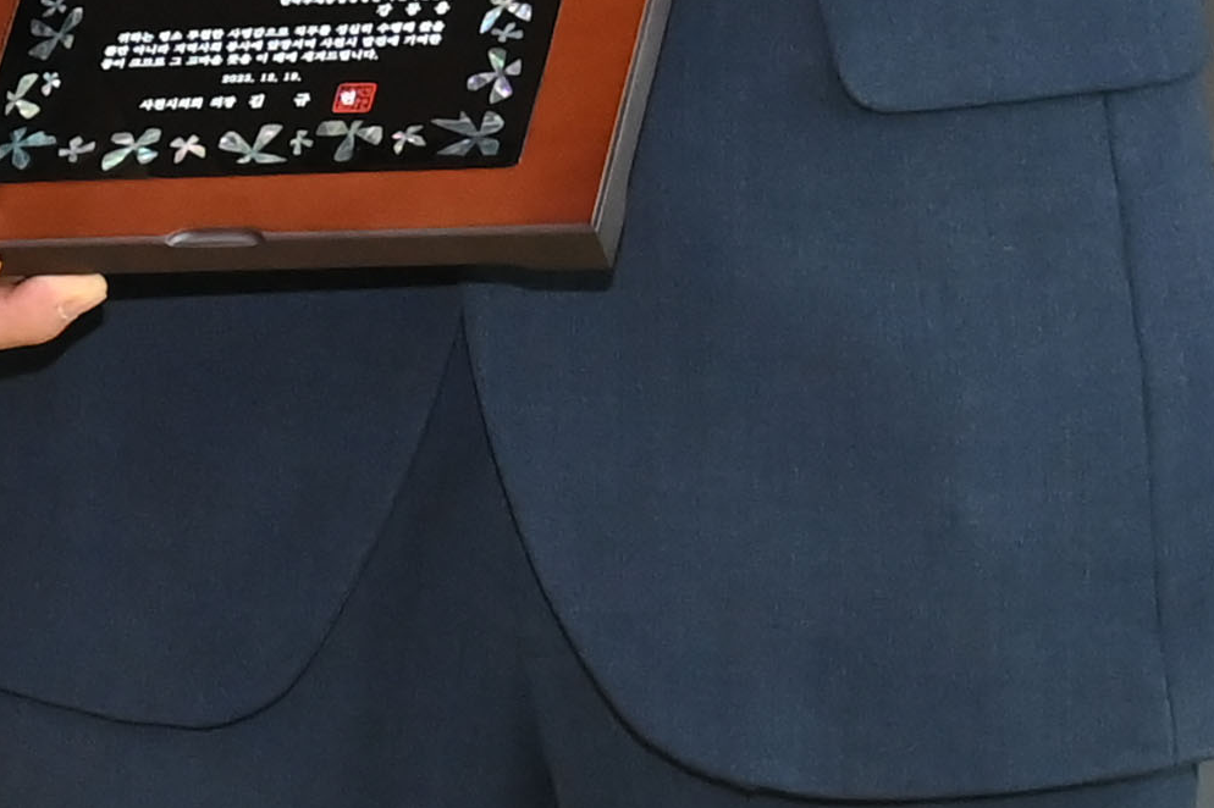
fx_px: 9068
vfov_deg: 5.0
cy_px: -758
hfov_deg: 7.2
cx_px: -1732
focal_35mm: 269
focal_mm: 48
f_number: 6.3
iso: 3200
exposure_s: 1/250
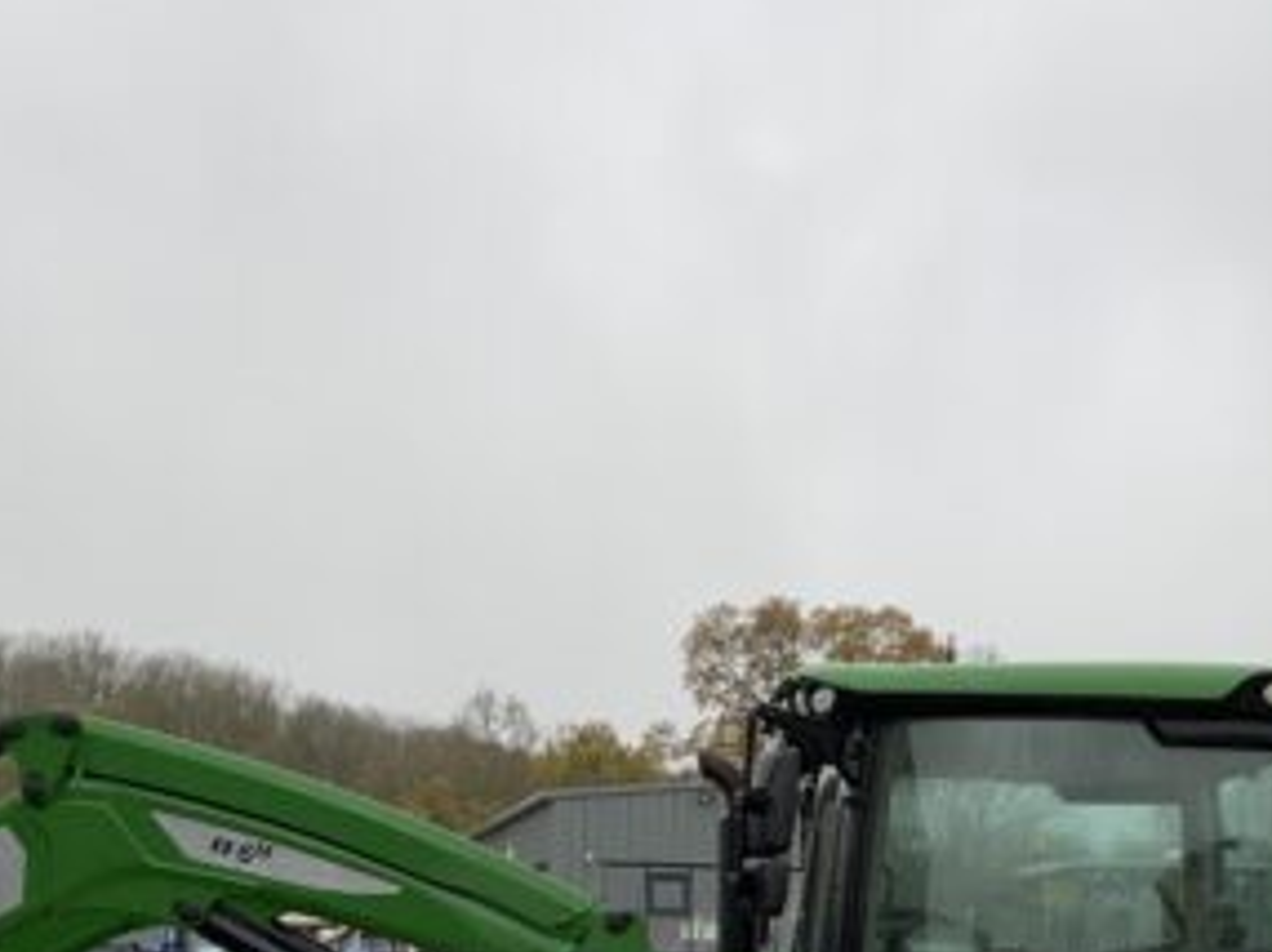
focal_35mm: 65
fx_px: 2386
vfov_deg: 21.4
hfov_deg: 29.8
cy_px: 1045
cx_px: 769
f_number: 1.8
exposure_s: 1/122
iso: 40
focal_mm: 3
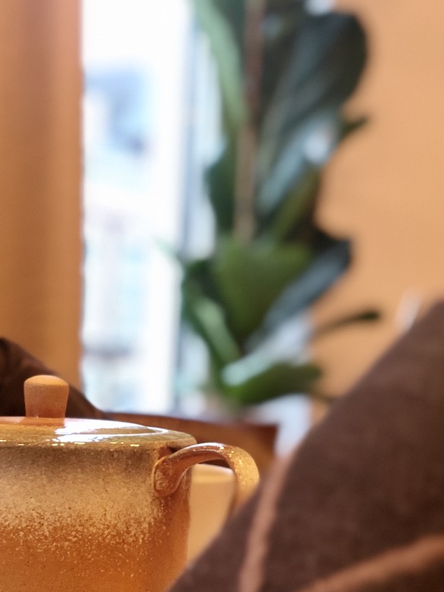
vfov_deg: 22.8
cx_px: 183
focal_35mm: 85
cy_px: 437
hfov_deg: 17.3
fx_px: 1454
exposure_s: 1/20
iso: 160
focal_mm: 6
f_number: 2.4
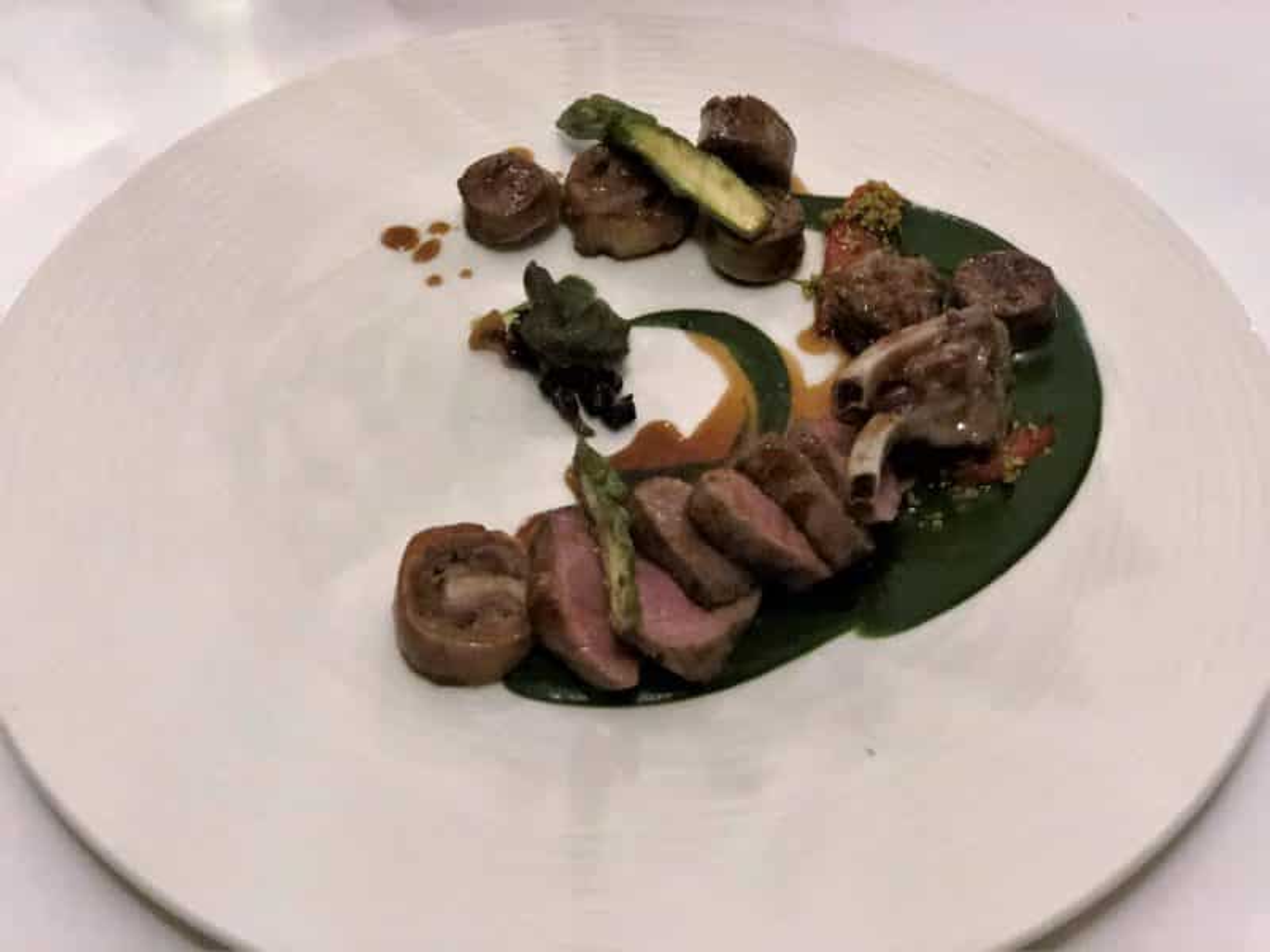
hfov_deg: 33.8
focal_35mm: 57
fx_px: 2091
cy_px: 476
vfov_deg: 25.7
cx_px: 635
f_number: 2.8
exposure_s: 1/50
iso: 1250
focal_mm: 6.6
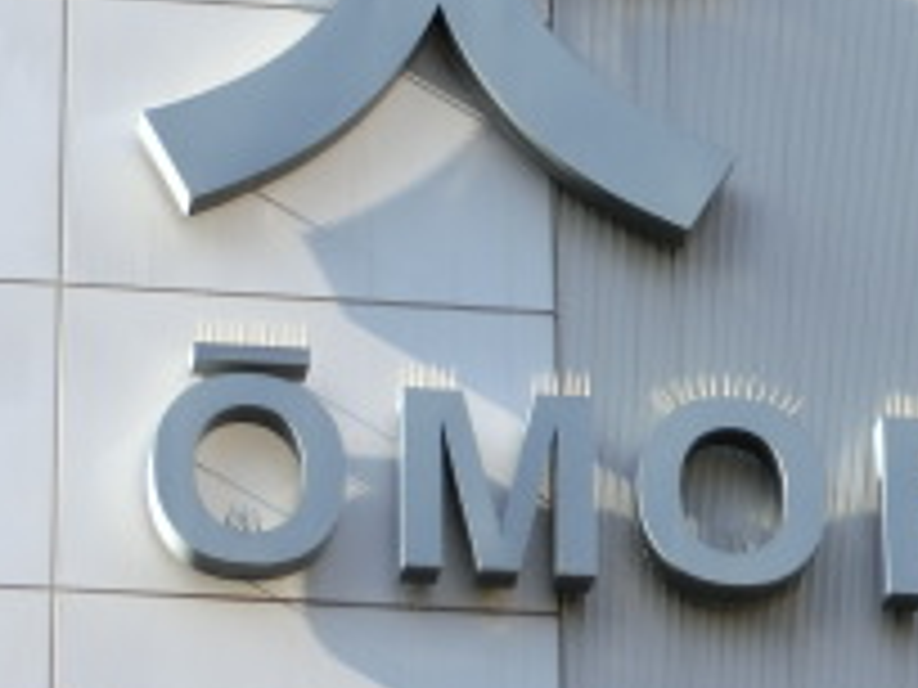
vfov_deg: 5.1
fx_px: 7744
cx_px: 1274
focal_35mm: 292
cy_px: 72
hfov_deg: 6.7
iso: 80
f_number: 5.6
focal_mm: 16.5
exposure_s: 1/160
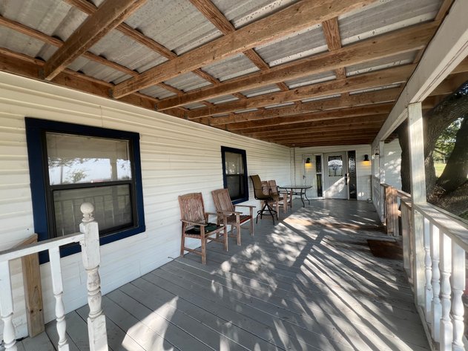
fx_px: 176
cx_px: 234
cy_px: 176
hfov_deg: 106.2
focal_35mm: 13
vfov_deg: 89.9
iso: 32
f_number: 1.8
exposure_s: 1/239
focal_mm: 1.57
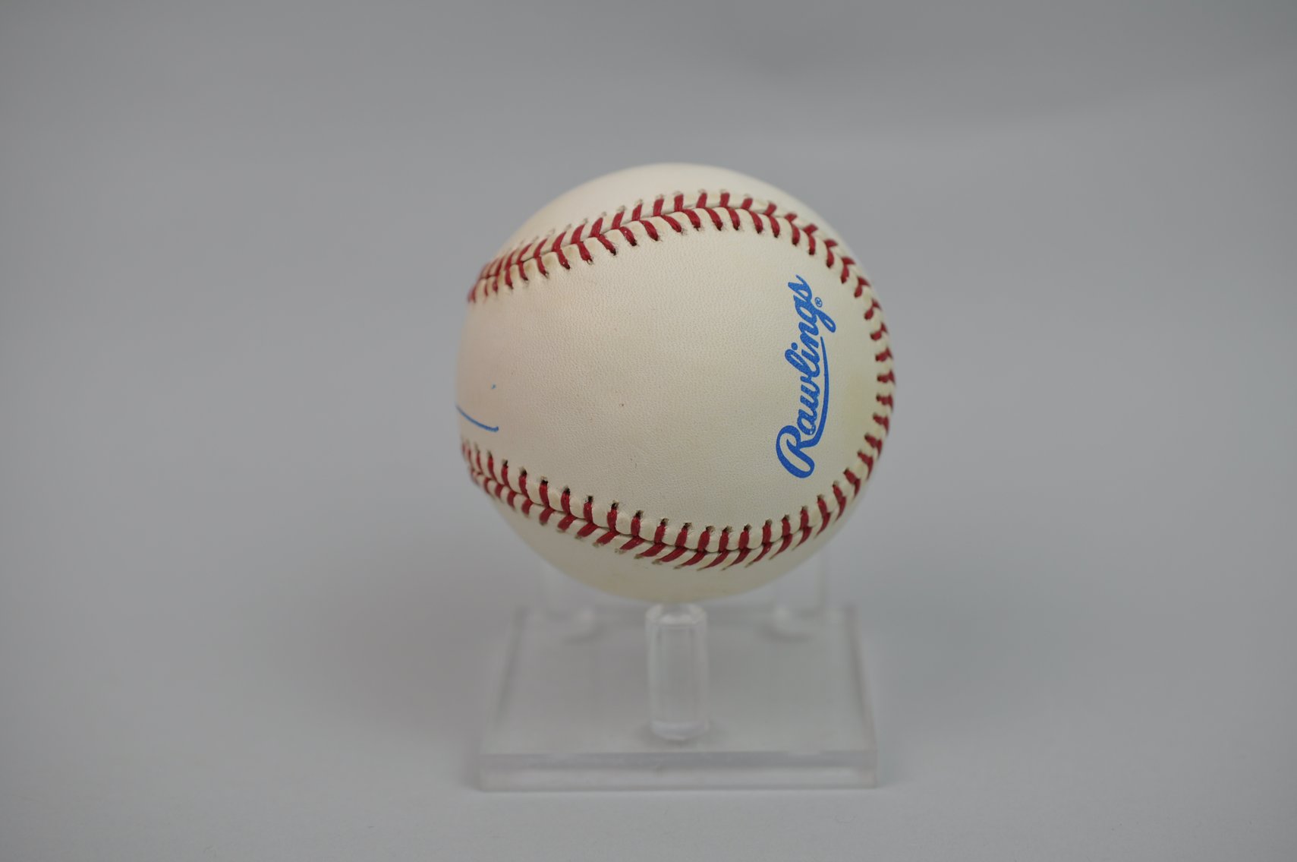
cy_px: 431
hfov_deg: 33.4
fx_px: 2159
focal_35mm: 60
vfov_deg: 22.6
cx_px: 648
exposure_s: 1/80
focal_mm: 40
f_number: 4.5
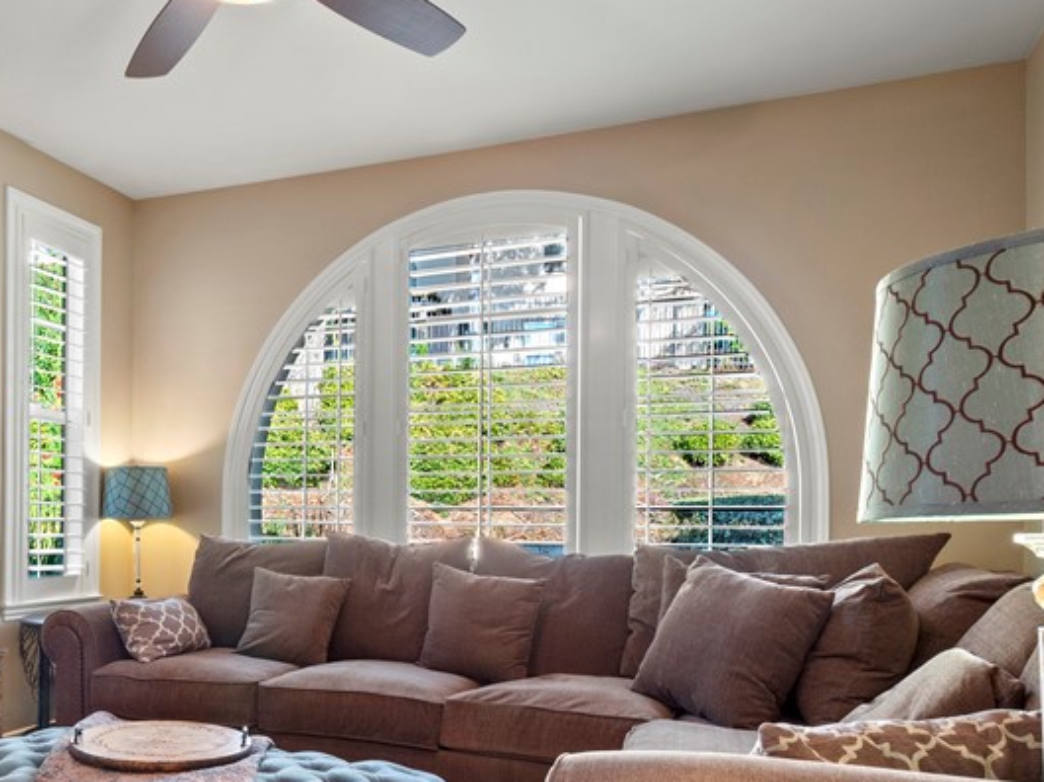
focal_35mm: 31
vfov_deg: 44.3
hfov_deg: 55.5
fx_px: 934
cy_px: 561
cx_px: 259
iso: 200
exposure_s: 1/1.67
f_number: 8
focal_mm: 8
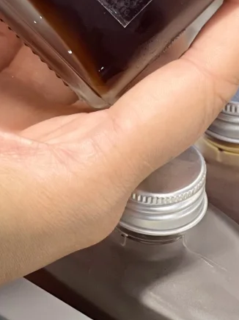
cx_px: -73
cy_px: -194
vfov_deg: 9.0
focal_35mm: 212
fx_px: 1953
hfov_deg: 6.9
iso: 160
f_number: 2.2
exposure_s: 1/100
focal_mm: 7.5
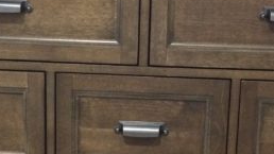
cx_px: 145
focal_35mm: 94
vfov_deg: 12.6
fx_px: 683
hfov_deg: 22.7
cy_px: 171
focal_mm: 4.15
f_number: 2.2
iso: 200
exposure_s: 1/30
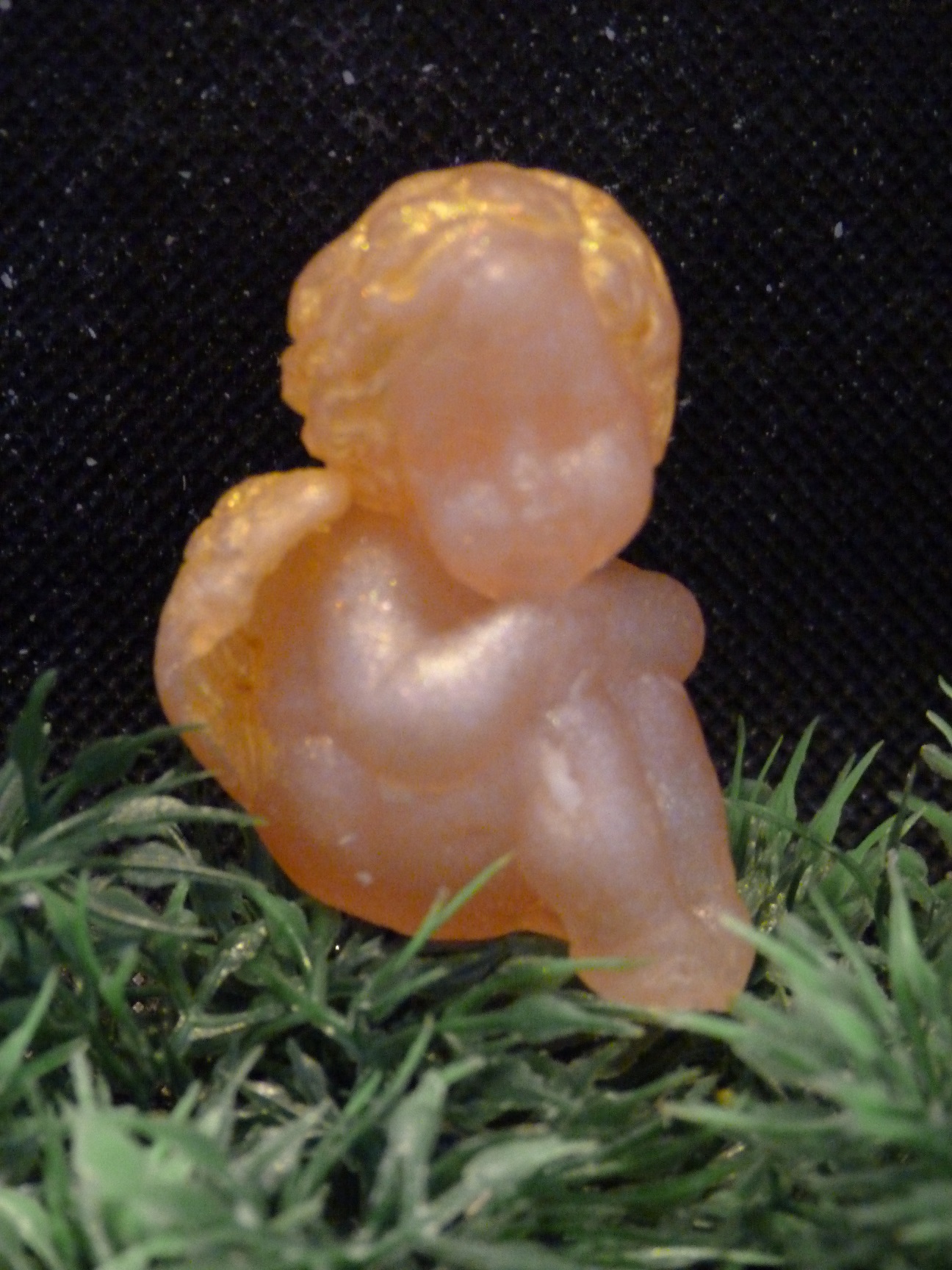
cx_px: 476
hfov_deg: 14.6
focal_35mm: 101
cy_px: 635
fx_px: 3704
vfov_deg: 19.4
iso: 800
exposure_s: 1/8
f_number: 3.5
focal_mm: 18.2
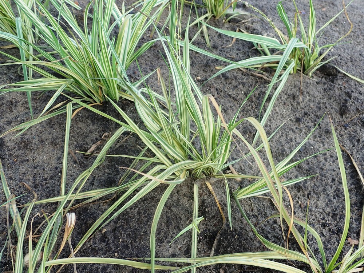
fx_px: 315
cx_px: 182
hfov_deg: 60.0
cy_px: 136
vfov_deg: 46.8
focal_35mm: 30
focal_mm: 5.5
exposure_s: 1/160
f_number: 3.2
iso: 100
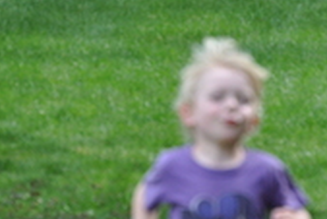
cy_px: 132
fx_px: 7461
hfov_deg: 2.5
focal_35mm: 821
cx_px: 296
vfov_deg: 1.7
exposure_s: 1/500
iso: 250
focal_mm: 155
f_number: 5.3
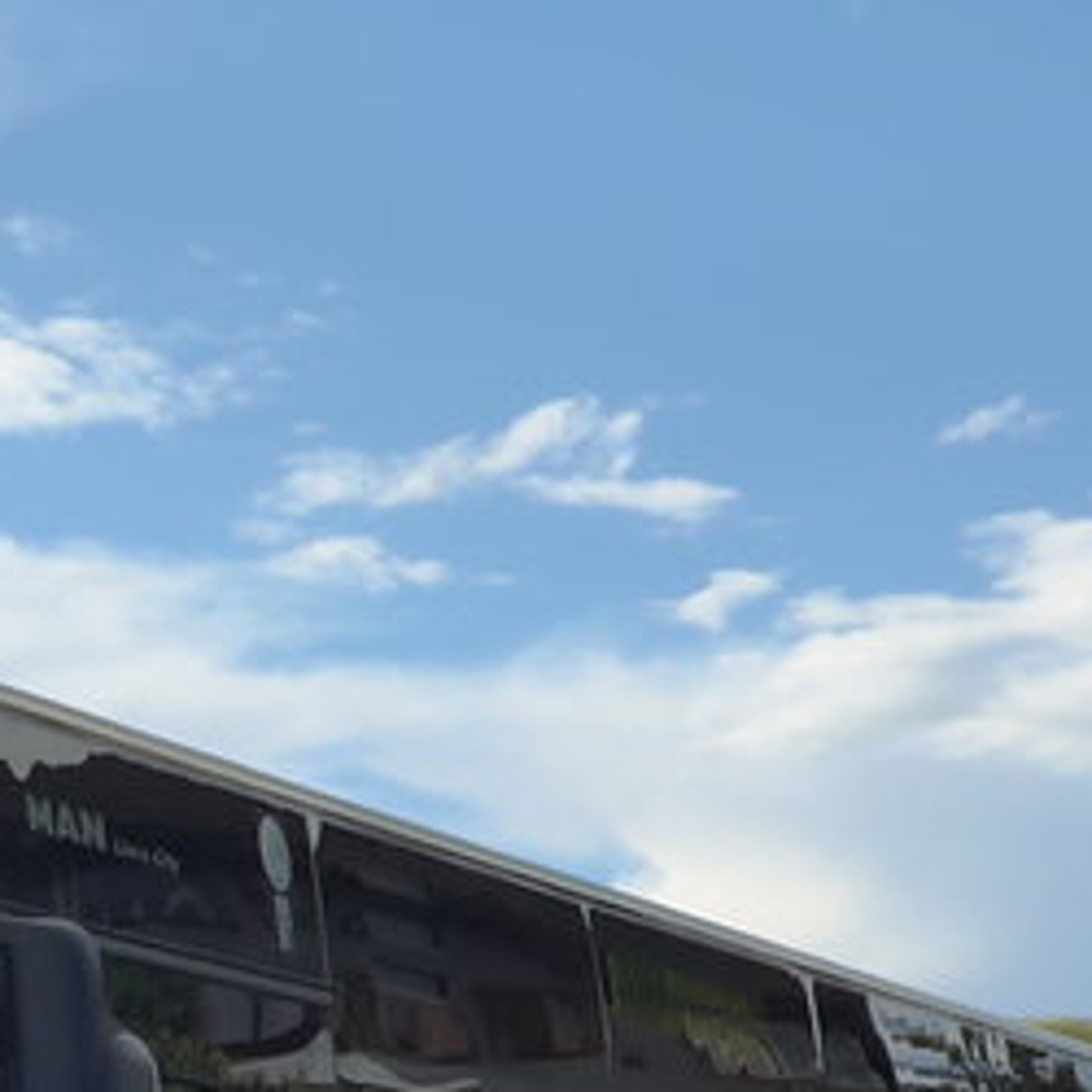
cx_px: -546
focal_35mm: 153
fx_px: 5461
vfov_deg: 11.3
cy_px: 1153
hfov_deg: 11.0
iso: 160
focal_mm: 7.5
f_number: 4
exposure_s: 1/1000
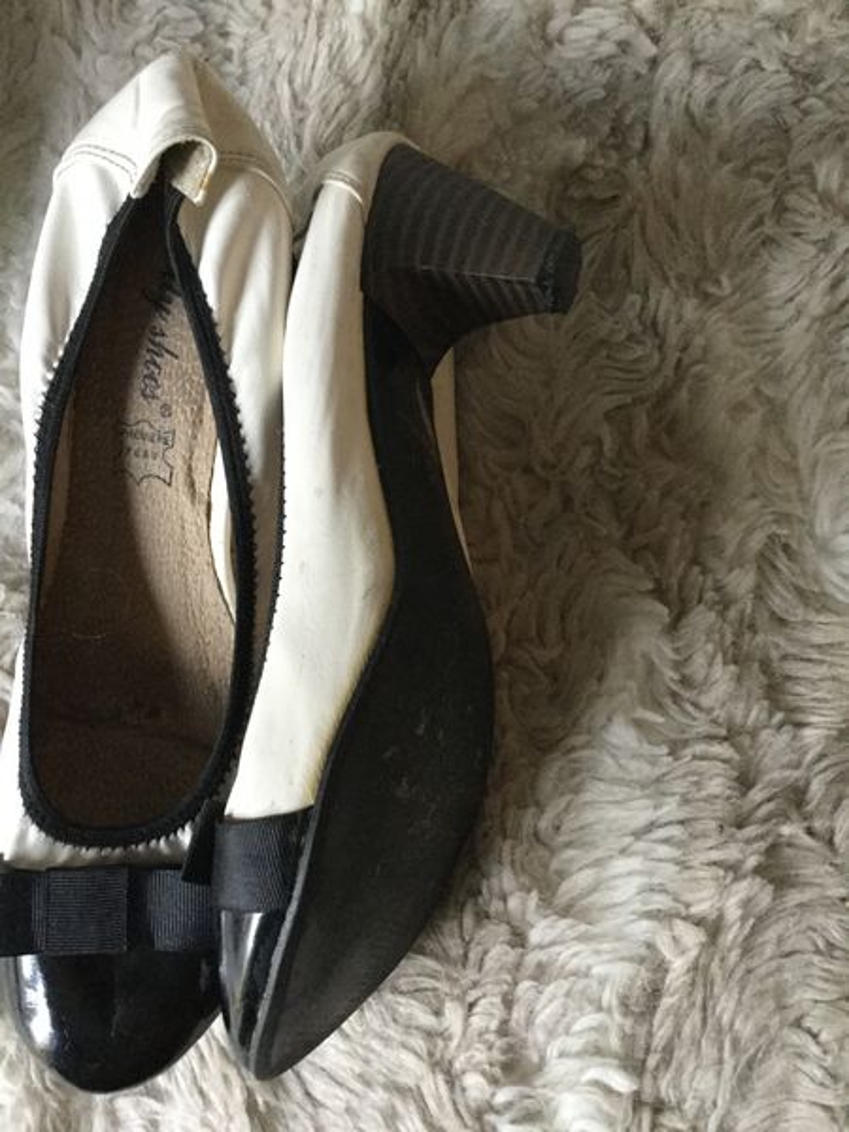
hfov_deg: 45.4
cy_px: 566
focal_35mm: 31
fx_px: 1014
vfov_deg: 58.4
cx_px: 424
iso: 200
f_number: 2.4
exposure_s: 1/20
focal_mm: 3.3
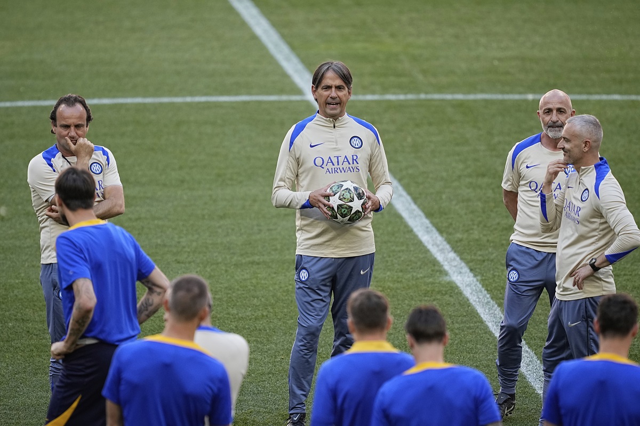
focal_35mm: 600
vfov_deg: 2.3
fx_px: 10666
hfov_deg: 3.4
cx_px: 320
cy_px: 213
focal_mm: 400
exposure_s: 1/1600
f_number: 2.8
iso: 800
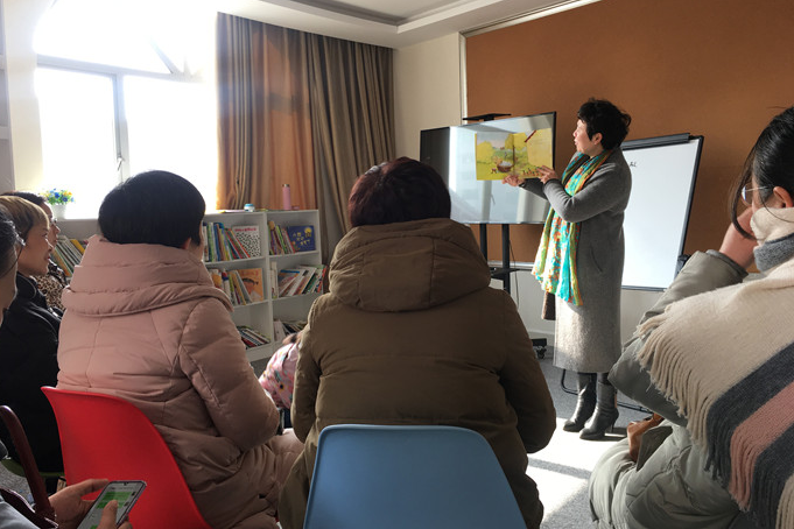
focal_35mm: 31
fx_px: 684
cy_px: 248
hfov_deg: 60.3
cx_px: 391
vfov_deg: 42.3
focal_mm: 4.15
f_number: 2.2
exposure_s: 1/50
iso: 32
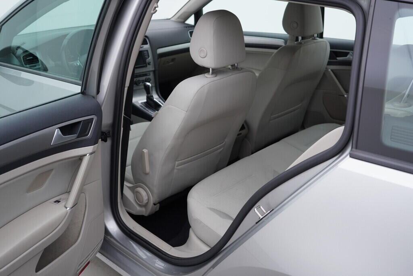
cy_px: 138
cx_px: 206
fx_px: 413
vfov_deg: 36.9
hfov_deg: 53.1
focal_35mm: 36
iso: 125
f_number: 3.2
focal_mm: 24
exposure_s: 1/50
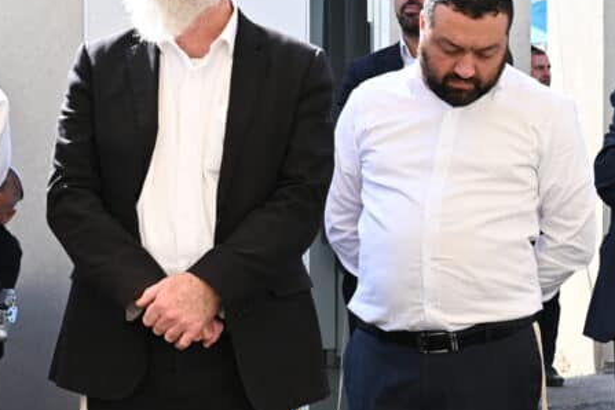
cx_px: 23
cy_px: 229
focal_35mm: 103
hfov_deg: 19.3
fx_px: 1759
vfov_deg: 13.3
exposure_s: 1/200
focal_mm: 30
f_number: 5
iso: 100
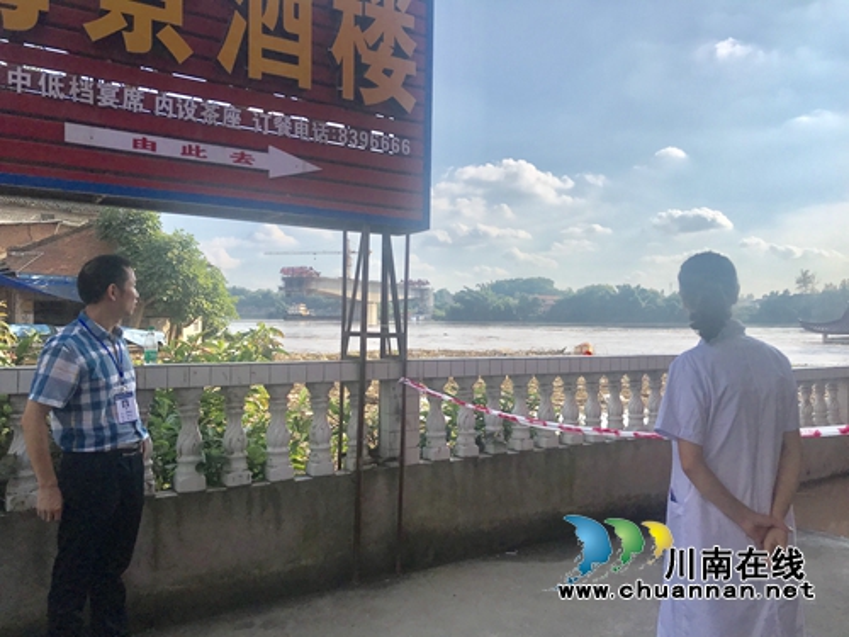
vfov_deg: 49.7
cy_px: 318
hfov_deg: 63.4
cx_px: 424
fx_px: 687
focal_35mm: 28
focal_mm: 3.99
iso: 20
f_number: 1.8
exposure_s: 1/3195
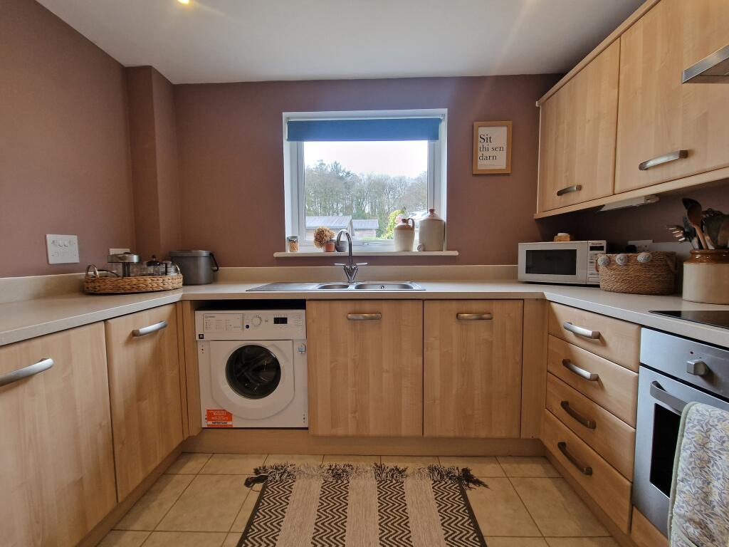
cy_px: 274
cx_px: 364
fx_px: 274
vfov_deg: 89.9
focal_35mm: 13
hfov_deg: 106.2
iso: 160
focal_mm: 2.2
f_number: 2.2
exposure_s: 1/50
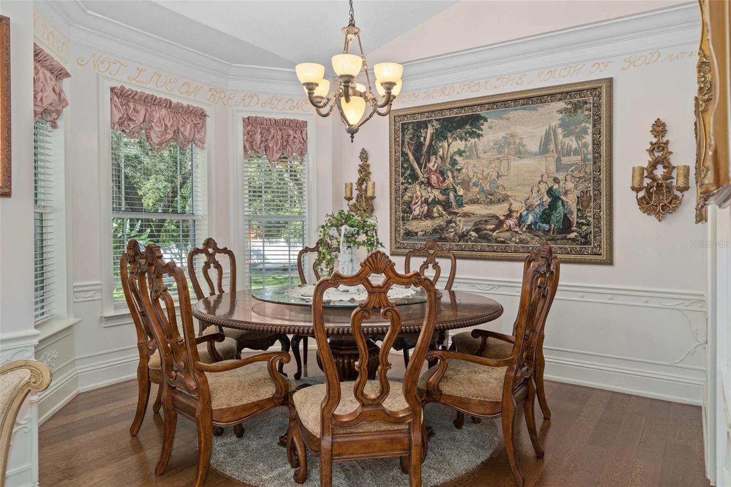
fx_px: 467
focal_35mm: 23
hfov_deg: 76.1
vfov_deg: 55.1
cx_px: 366
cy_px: 244
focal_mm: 23
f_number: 8
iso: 320
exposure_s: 1/2
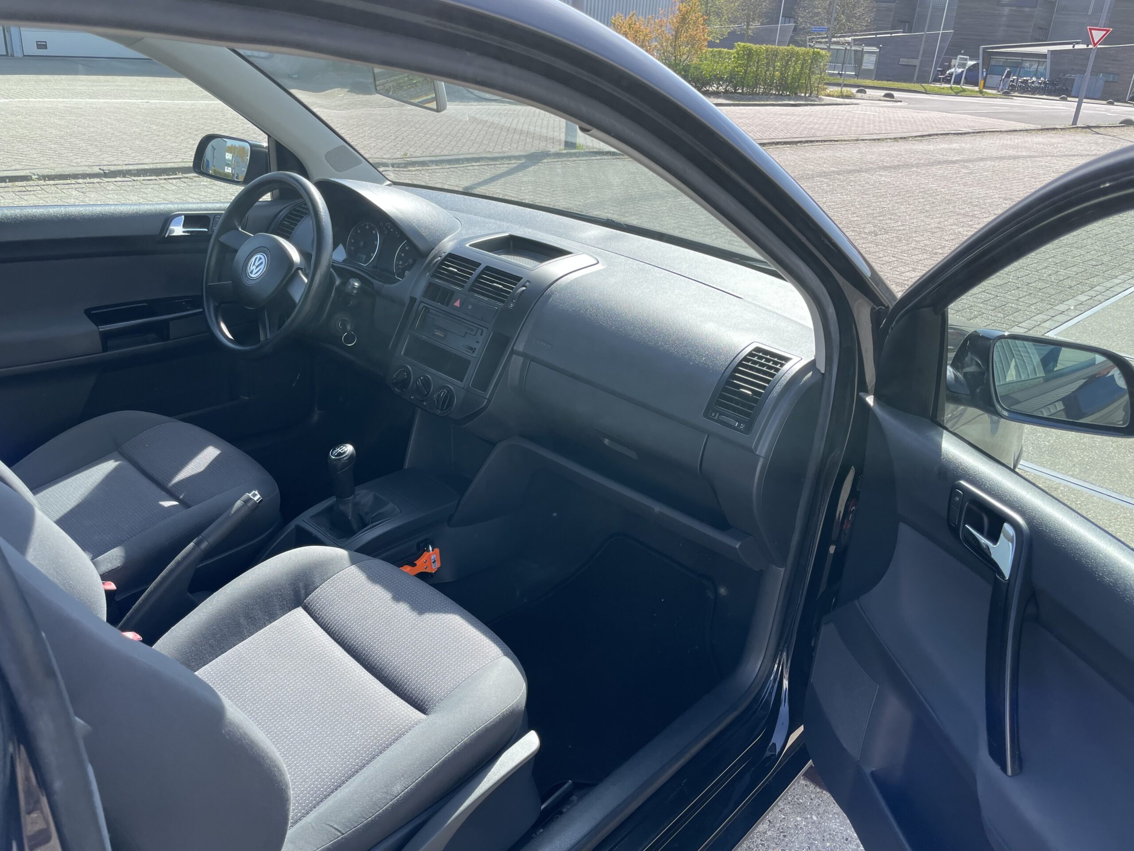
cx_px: 567
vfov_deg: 53.1
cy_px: 426
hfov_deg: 67.3
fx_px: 852
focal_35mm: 26
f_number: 1.6
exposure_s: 1/963
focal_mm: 4.2
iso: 32
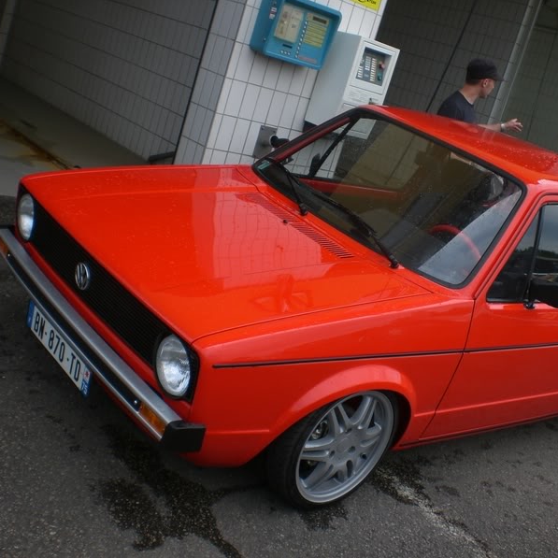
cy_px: 279
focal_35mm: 45
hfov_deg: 37.3
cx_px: 359
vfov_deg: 37.6
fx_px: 821
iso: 50
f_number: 4.4
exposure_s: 1/250
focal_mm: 6.3
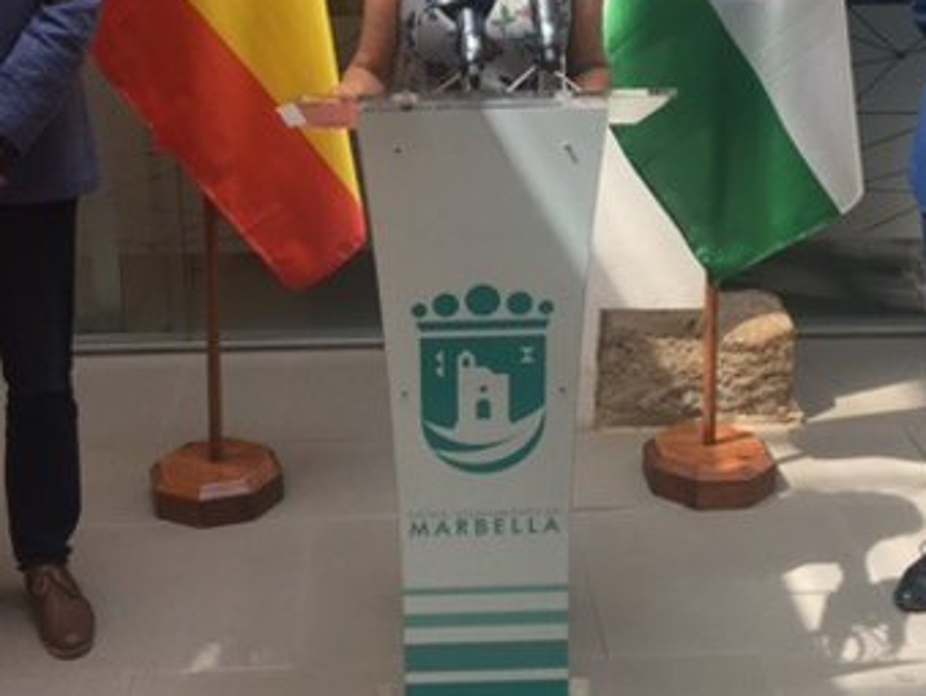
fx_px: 1580
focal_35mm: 59
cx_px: 462
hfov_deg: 32.7
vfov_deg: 24.6
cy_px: 188
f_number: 2.2
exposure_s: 1/100
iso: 40
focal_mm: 4.15
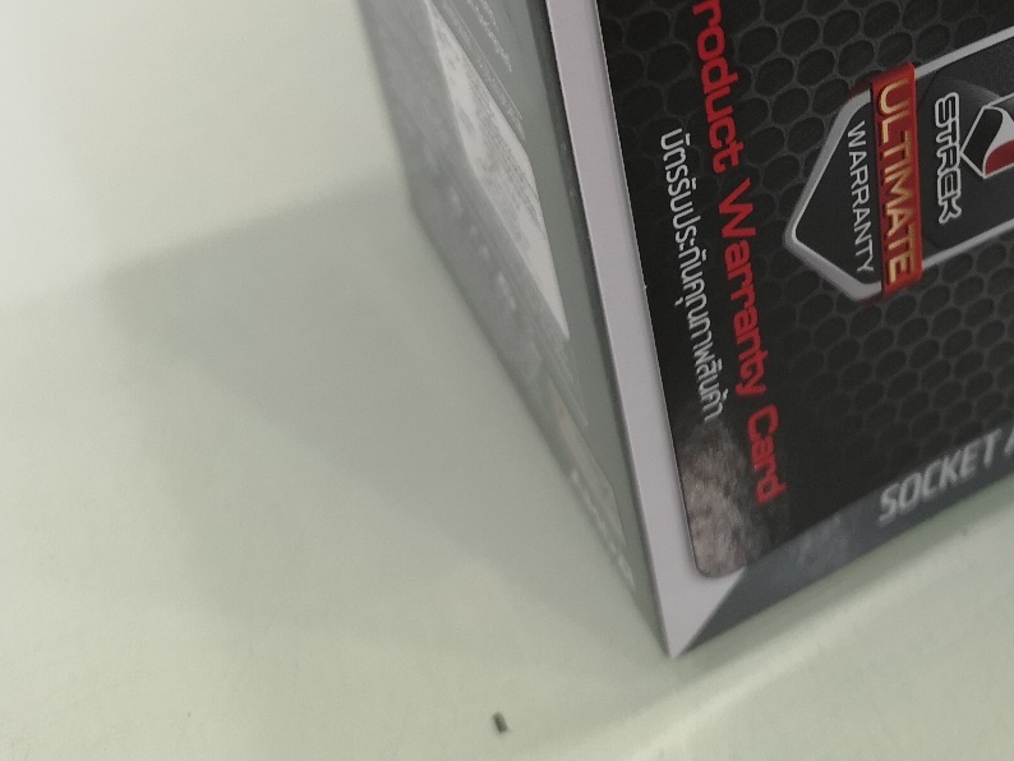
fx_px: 1817
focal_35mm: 62
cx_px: 996
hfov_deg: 29.3
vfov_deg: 22.5
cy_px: -56
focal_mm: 3.95
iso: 200
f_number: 1.8
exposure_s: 1/50
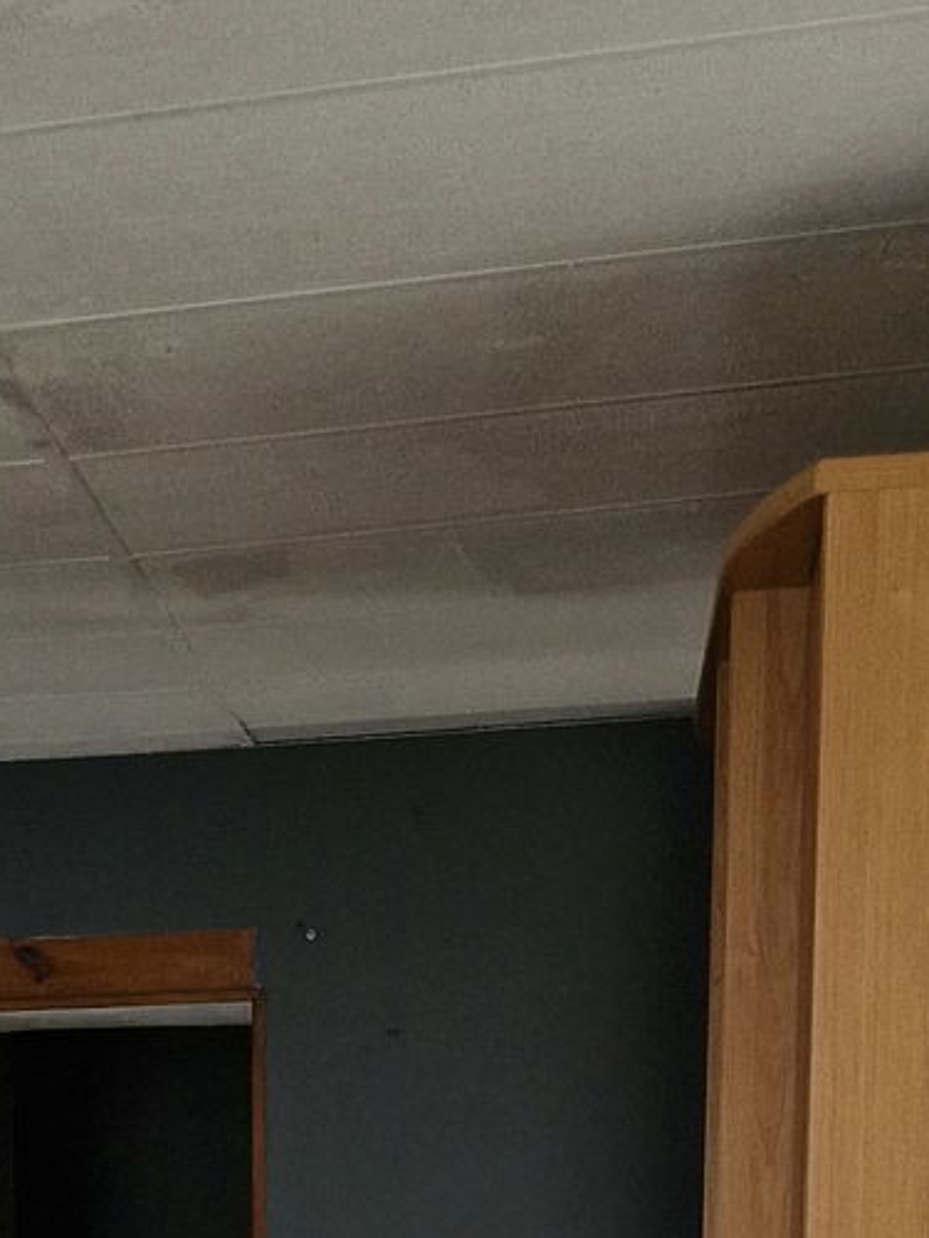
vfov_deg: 17.7
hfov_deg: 14.7
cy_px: 1921
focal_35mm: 98
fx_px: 3505
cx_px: -148
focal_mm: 5.54
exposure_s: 1/214
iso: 50
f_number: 1.8
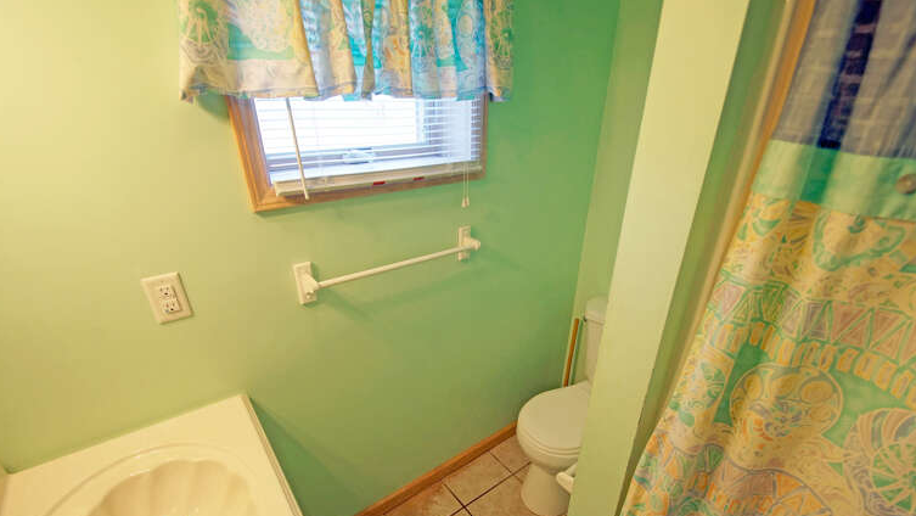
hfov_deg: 99.4
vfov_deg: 66.5
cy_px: 309
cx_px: 461
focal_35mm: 16
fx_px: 389
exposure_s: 1/60
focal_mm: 10
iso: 500
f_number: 4
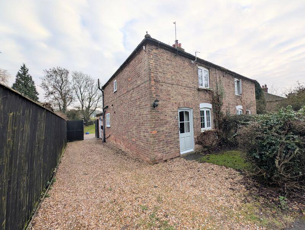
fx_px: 106
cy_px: 115
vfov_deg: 94.6
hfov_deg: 110.5
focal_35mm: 12
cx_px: 152
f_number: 1.7
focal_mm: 2.02
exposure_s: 1/1953
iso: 49
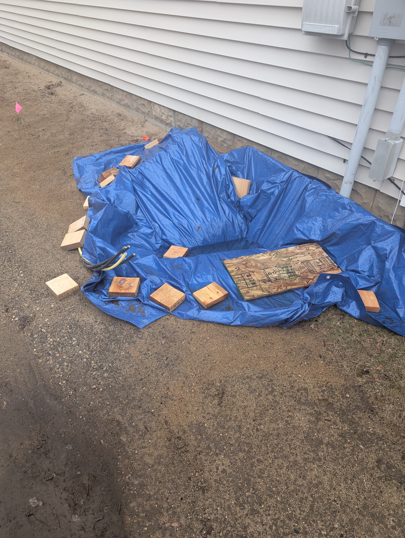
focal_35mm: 24
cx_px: 202
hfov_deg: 56.9
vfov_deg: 71.5
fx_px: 373
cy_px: 269
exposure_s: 1/286
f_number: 1.68
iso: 133
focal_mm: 6.9
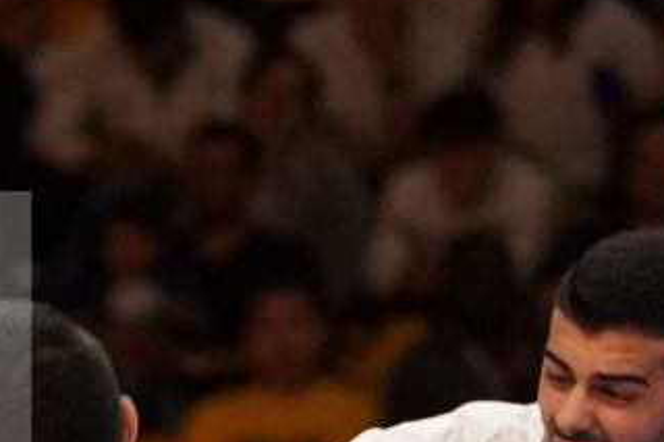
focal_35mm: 698
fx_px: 12867
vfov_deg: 2.0
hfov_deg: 3.0
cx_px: -162
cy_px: 1114
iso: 3200
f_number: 2.8
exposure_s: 1/500
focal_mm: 124
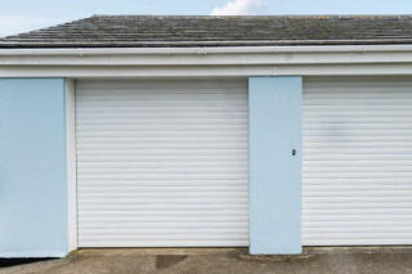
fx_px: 469
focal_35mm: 41
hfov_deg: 46.8
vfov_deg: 32.6
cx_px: 269
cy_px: 152
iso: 200
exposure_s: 1/80
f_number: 8
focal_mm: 20
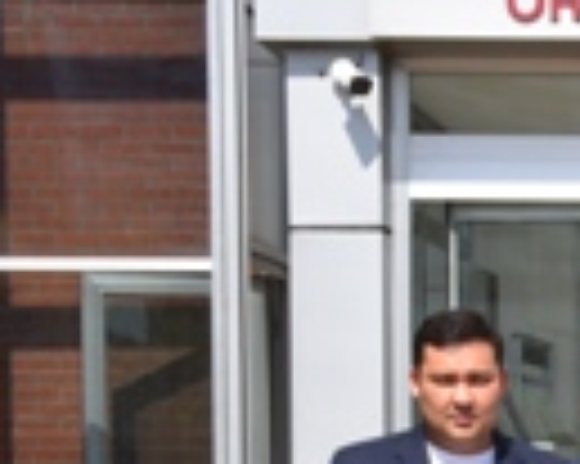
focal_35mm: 136
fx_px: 2333
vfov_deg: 11.1
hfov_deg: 13.2
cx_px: 917
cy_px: 570
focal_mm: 36
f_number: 25
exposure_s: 1/200
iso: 1000
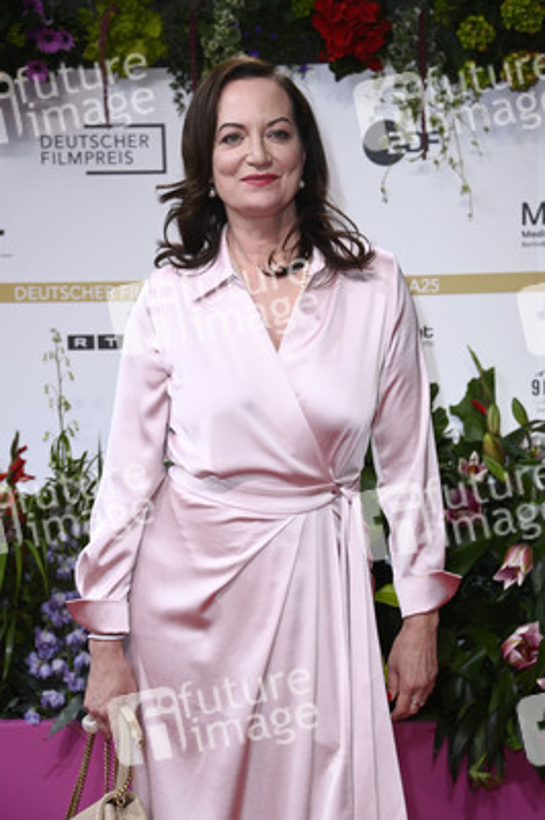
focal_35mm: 85
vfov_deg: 23.9
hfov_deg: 16.0
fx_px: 1933
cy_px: 410
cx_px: 272
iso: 500
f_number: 5.6
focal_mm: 85
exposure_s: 1/250
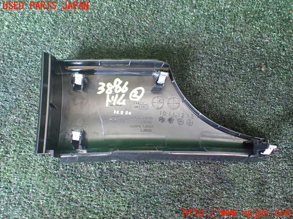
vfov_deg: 46.8
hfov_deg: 60.0
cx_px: 146
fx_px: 254
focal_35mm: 30
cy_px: 110
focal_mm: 5.4
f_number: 2.3
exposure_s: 1/80
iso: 800
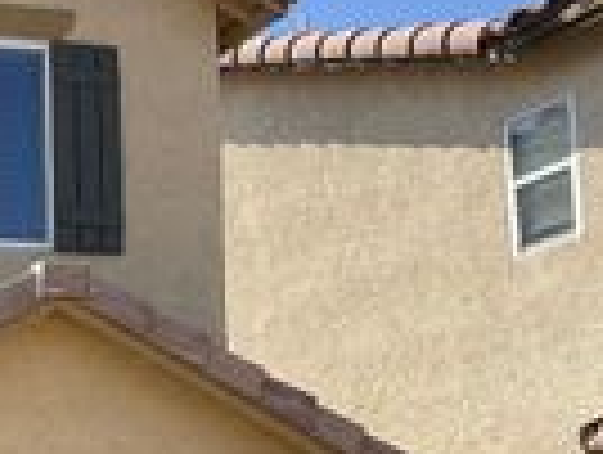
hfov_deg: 15.6
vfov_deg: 13.3
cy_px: 560
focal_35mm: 108
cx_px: -477
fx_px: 1885
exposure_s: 1/1412
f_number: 1.8
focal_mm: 3
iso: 16
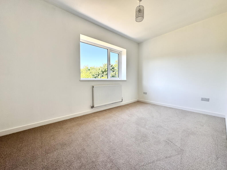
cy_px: 85
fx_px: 92
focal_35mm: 14
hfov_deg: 102.1
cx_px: 114
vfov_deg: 85.7
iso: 40
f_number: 2.2
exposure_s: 1/174
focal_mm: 2.22
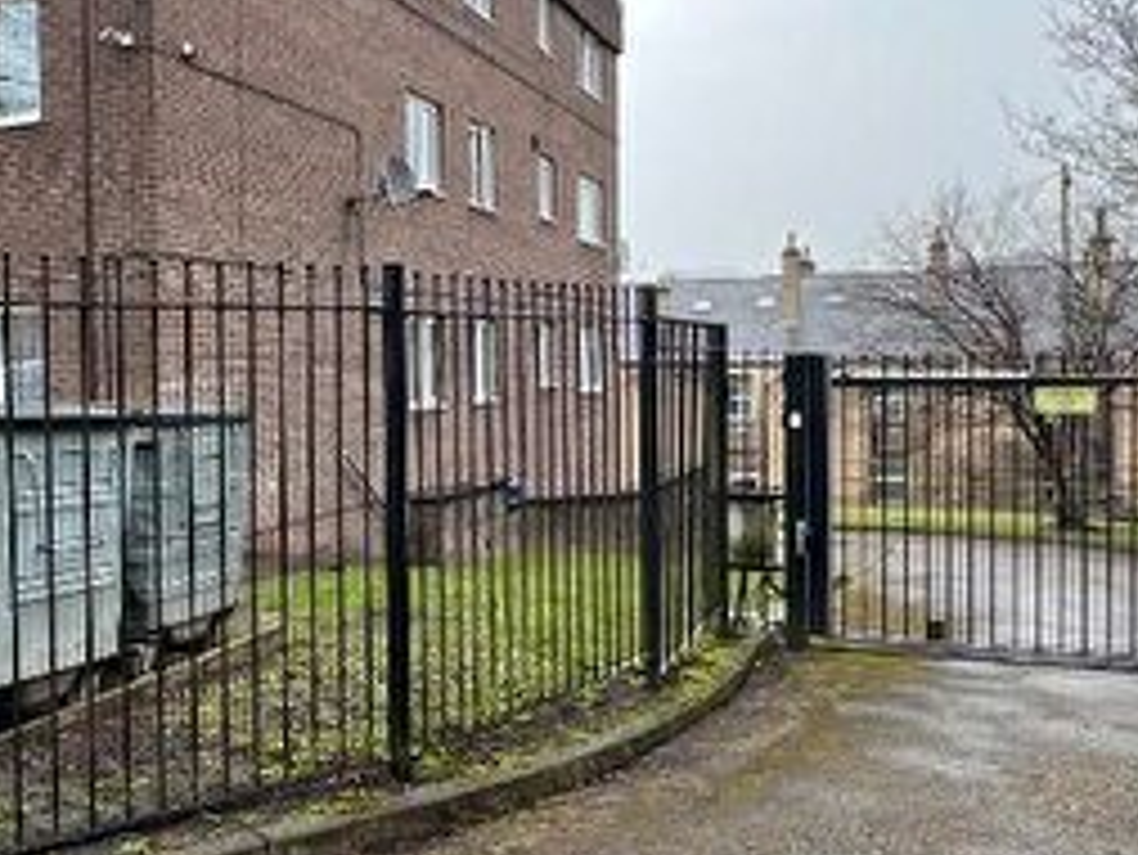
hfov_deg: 50.0
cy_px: 421
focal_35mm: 36
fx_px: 1184
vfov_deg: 39.7
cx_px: 342
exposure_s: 1/99
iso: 50
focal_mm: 1.57
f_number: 1.8
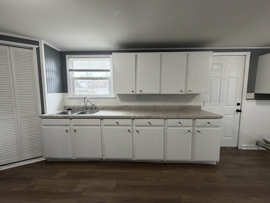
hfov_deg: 102.1
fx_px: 109
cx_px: 135
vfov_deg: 85.7
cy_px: 102
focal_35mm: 14
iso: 200
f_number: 2.2
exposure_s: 1/60
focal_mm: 2.22
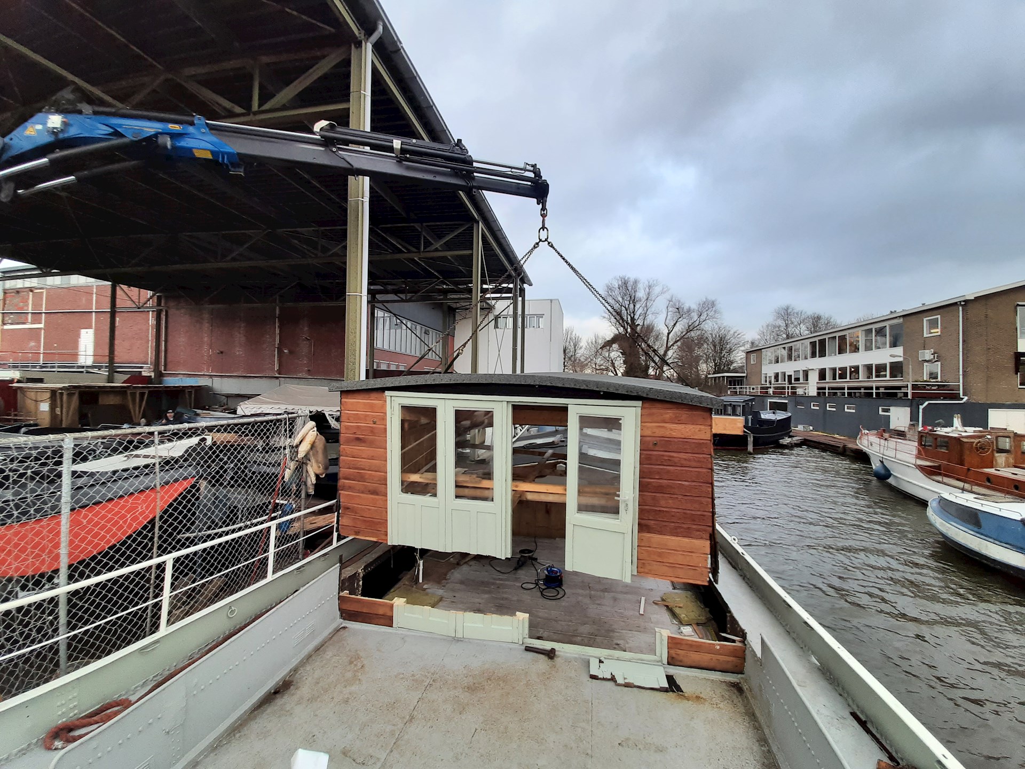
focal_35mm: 13
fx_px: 385
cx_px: 512
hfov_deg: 106.2
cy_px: 384
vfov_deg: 89.9
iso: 50
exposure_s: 1/100
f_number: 2.2
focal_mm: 1.42
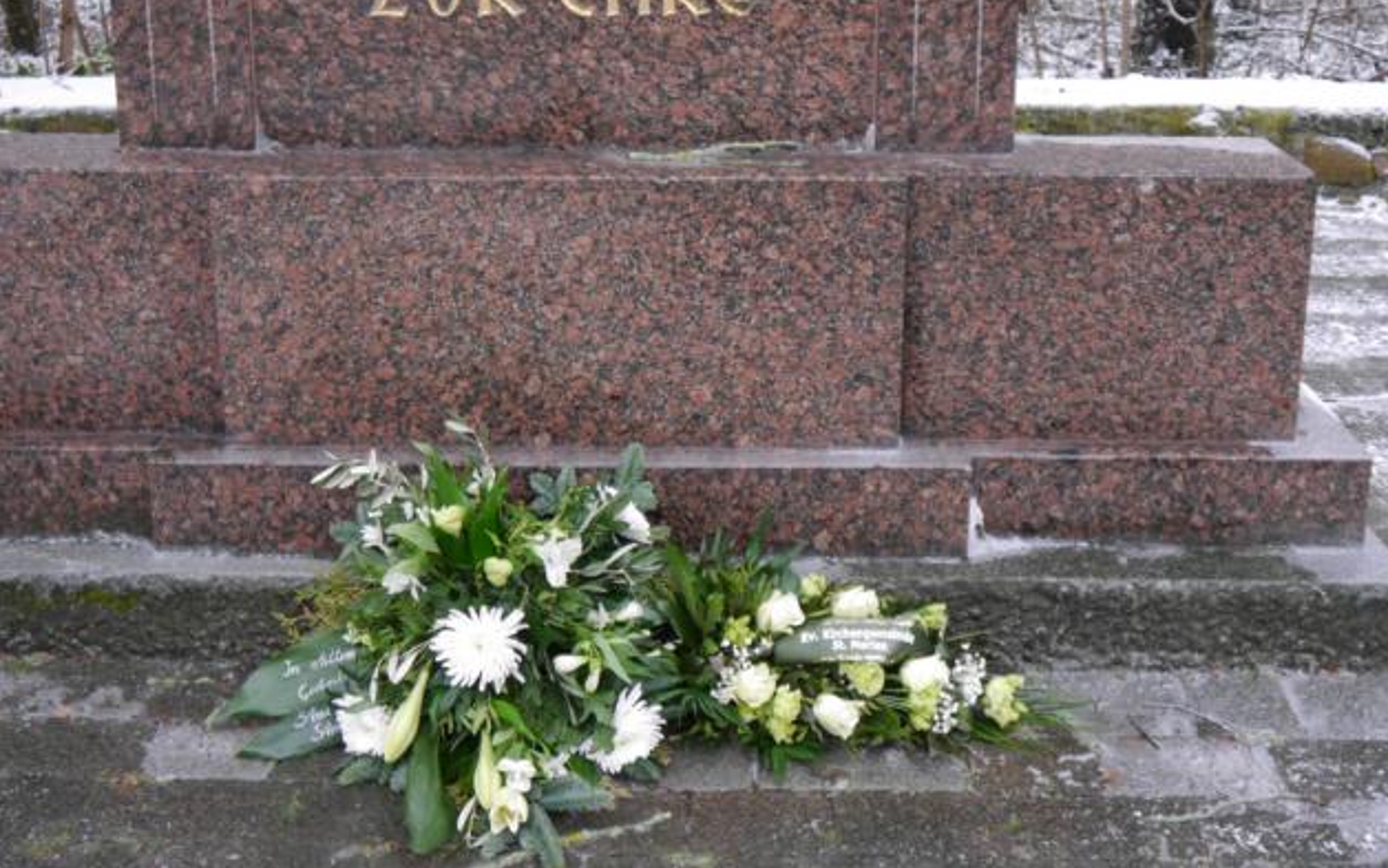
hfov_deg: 37.5
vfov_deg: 24.0
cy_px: 345
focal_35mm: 54
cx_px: 703
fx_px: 2043
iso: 2000
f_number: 4.6
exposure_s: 1/60
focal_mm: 25
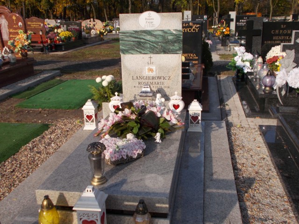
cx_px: 150
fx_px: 337
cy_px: 112
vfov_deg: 36.8
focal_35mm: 39
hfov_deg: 47.9
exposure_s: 1/160
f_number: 9.8
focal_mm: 6.9
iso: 80
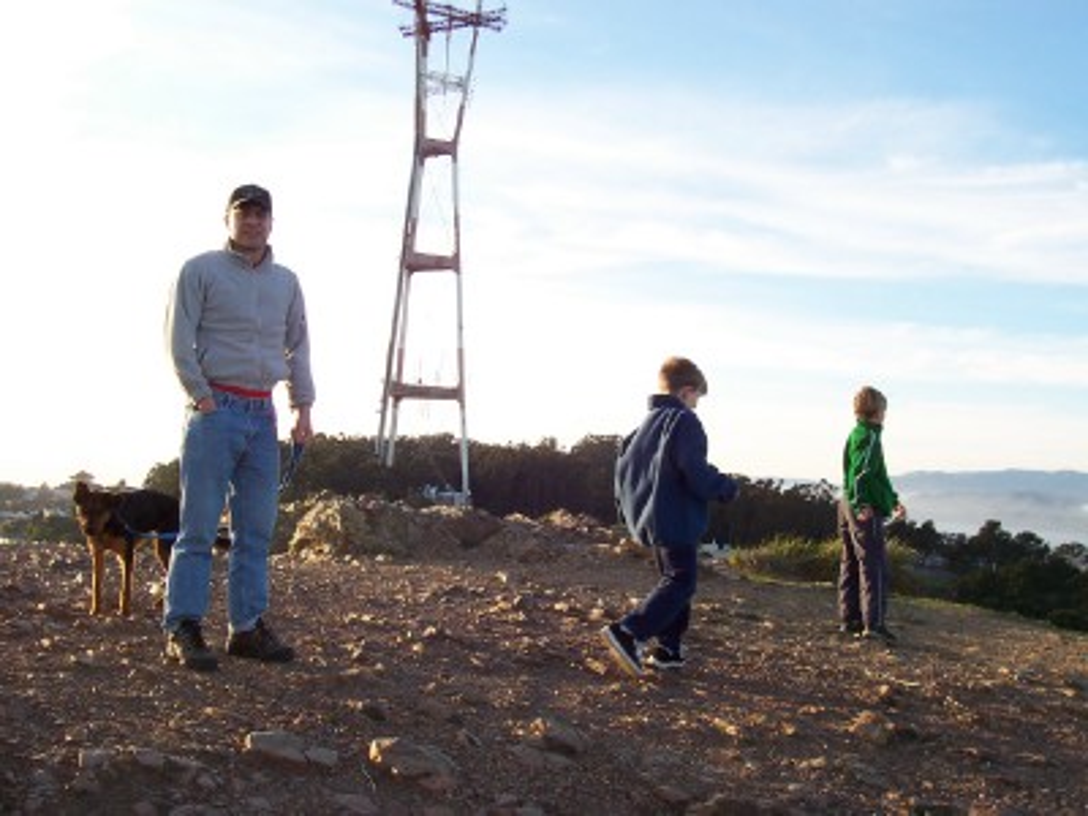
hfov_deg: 50.1
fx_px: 1163
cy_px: 408
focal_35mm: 37
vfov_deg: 38.7
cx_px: 544
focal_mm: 5.6
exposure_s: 1/125
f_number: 5.6
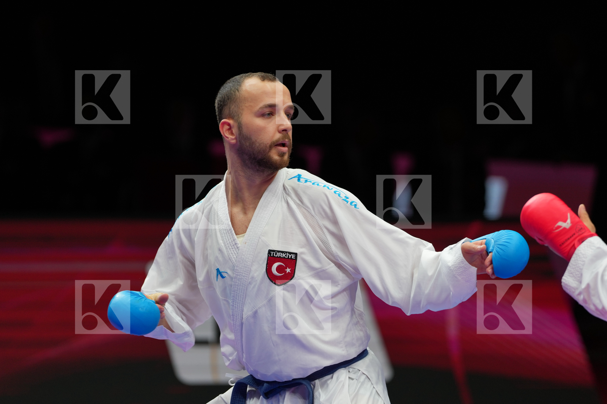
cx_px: 304
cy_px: 202
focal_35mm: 286
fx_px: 4821
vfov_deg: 4.8
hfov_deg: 7.2
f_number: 2.8
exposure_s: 1/1000
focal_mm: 191
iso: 400
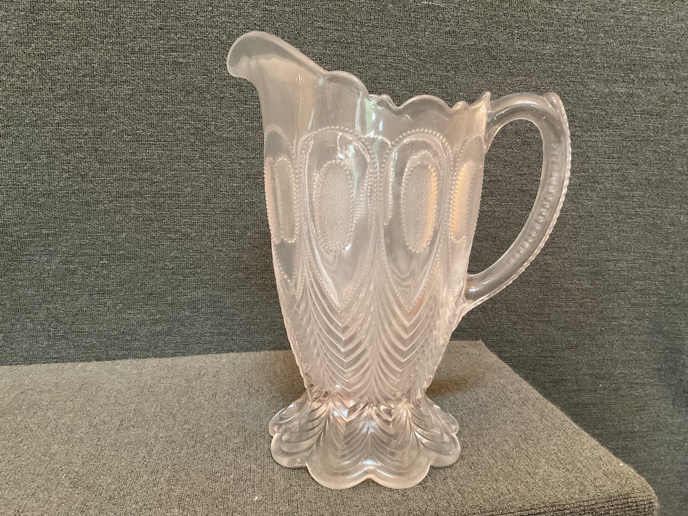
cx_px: 354
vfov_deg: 46.8
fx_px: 596
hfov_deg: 60.0
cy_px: 252
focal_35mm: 30
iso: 250
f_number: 1.8
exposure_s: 1/33
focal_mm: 3
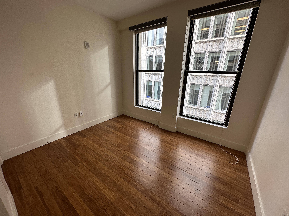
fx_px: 117
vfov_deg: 85.7
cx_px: 144
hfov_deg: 102.1
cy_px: 108
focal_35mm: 14
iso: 64
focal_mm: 2.22
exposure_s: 1/99
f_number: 2.2
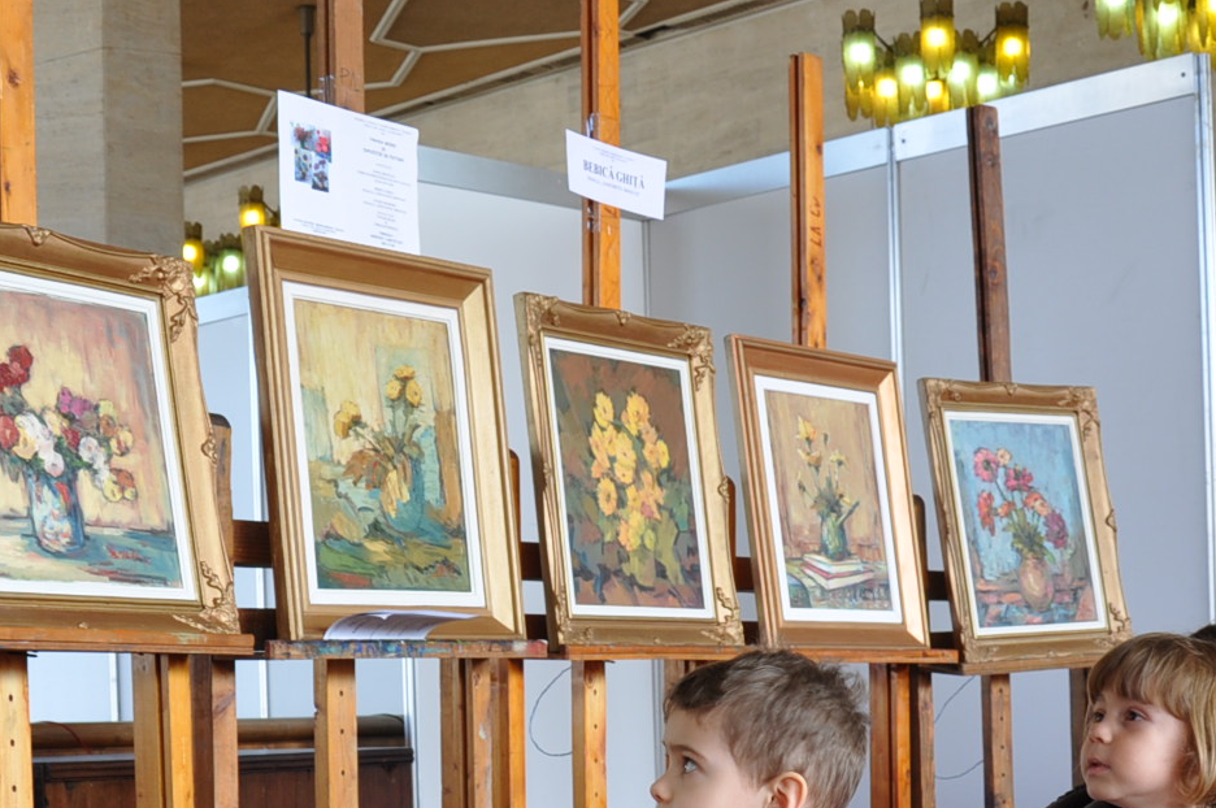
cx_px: 570
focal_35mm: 72
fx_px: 2434
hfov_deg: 28.0
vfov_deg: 18.4
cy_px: 795
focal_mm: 21
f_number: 5.6
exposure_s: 1/30
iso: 220
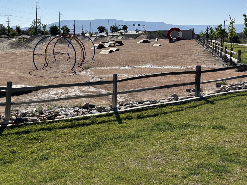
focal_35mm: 45
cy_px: 70
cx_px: 93
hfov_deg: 41.8
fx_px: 321
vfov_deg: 32.0
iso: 50
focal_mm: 5.96
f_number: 1.6
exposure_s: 1/6329
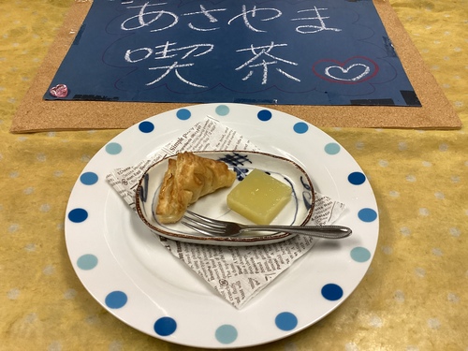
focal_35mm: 31
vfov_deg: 45.4
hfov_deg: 58.4
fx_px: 419
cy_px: 176
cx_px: 234
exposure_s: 1/50
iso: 100
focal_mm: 3.3
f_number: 2.4
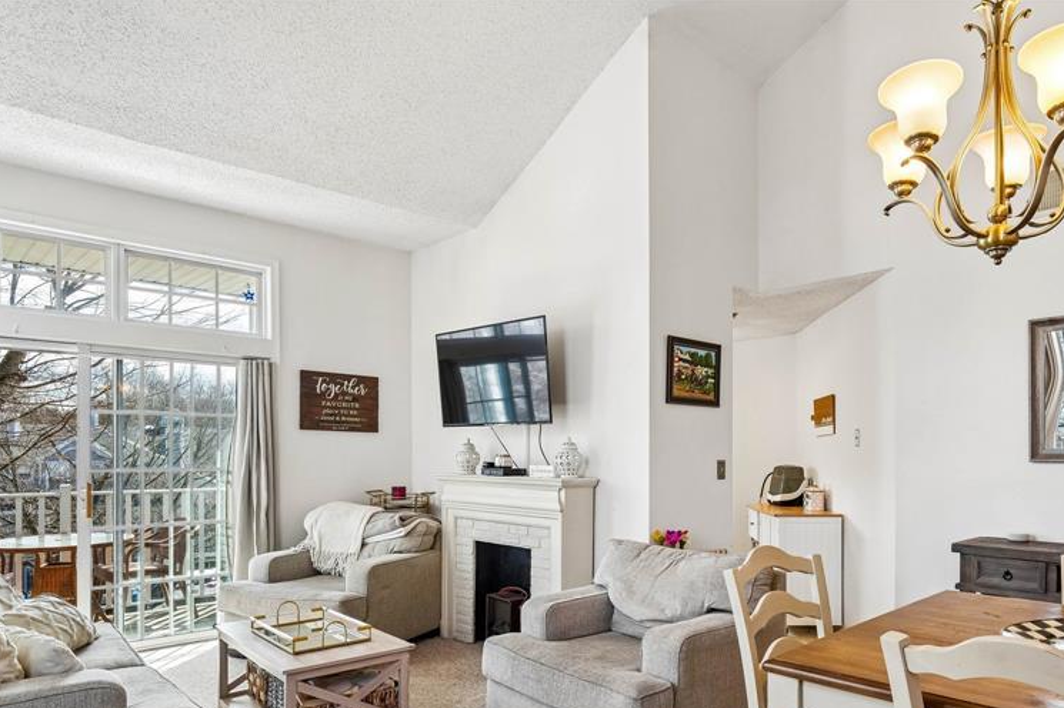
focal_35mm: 22
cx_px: 613
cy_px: 484
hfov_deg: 78.1
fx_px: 650
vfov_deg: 55.7
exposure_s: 1/25
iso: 400
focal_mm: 16
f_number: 8
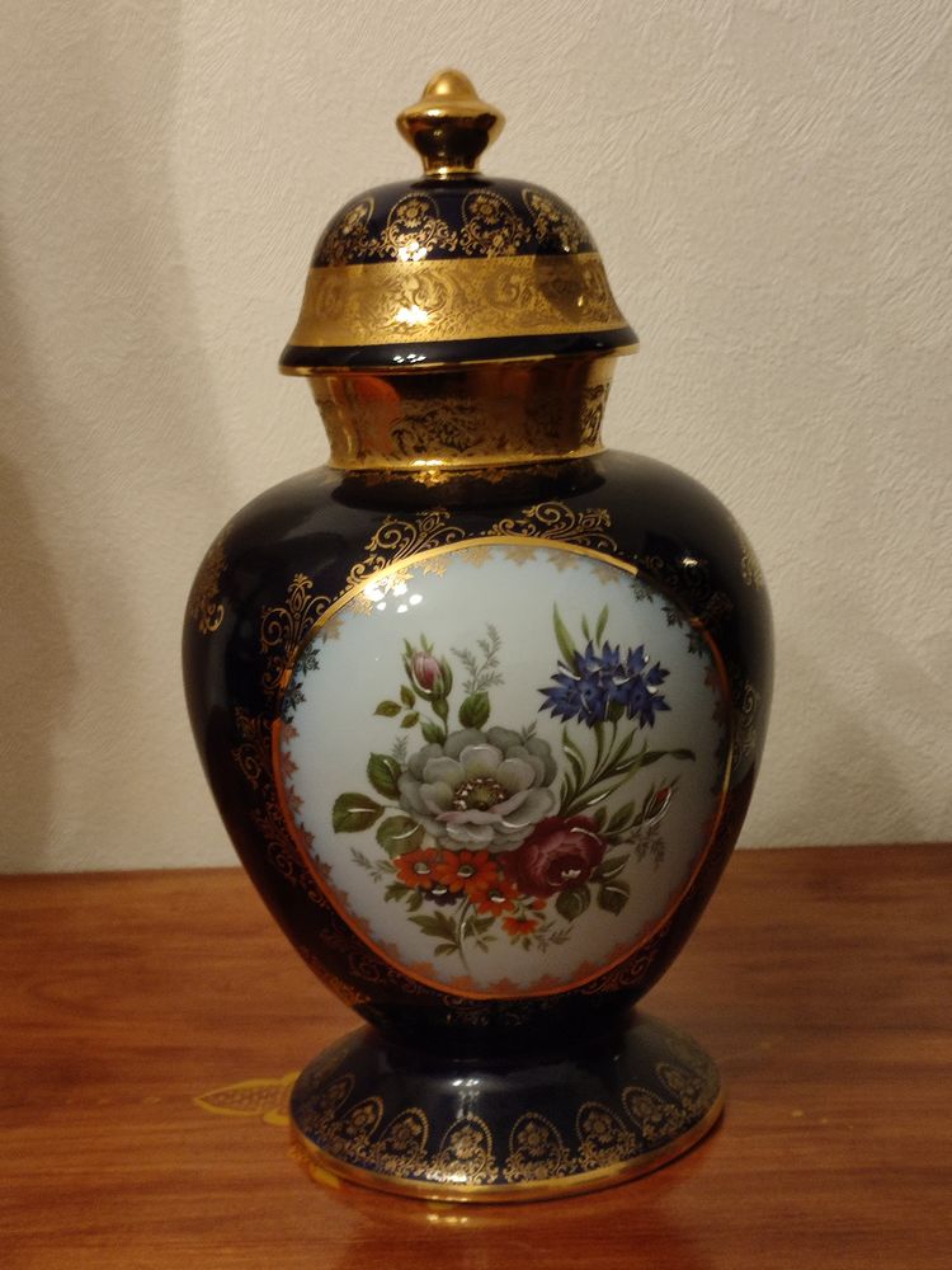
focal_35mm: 25
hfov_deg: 54.9
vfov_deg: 69.4
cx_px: 476
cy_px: 635
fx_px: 917
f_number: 1.9
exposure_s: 1/20
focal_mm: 6.04
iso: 763
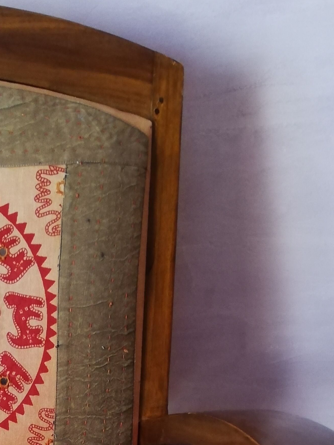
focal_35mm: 76
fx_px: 977
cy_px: 575
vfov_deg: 22.9
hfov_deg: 18.2
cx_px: -91
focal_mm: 3.81
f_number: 2.2
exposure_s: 1/33.3
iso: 320
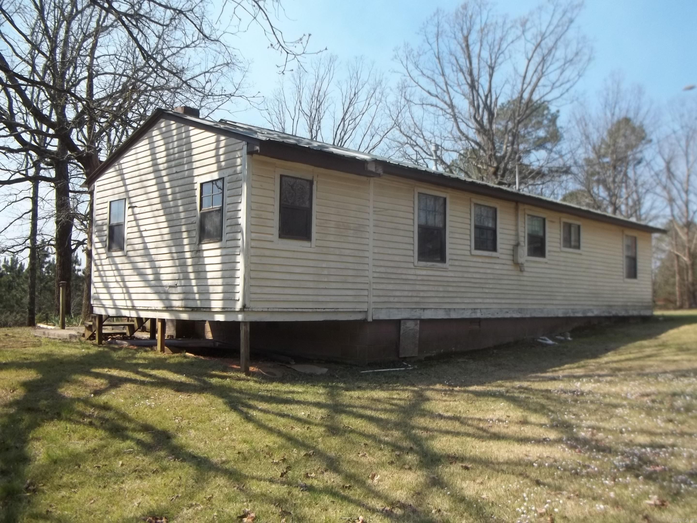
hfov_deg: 55.4
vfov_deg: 42.9
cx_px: 348
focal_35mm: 33
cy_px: 262
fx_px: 664
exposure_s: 1/100
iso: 64
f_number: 8
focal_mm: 5.9
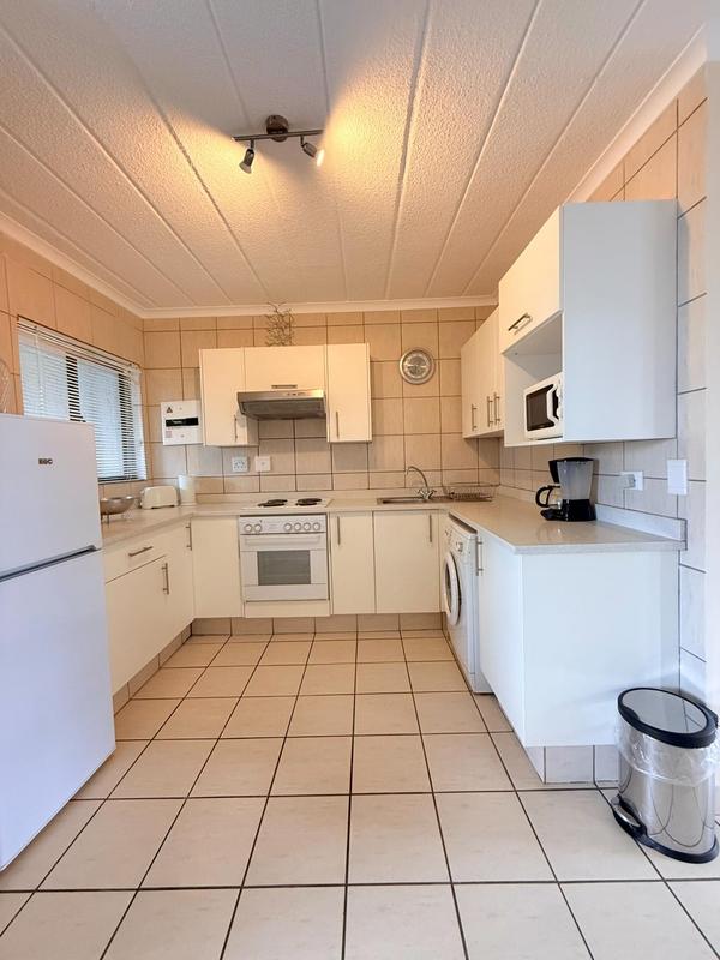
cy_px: 480
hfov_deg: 85.7
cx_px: 360
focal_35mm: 14
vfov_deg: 102.1
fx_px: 388
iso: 320
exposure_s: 1/100
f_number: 2.2
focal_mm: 2.22
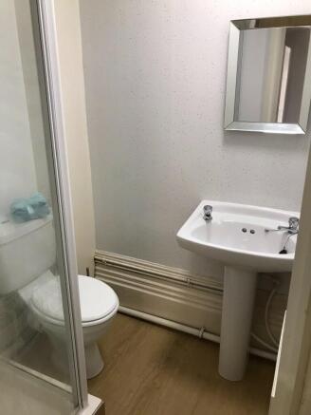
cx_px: 156
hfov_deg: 49.8
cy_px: 208
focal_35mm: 28
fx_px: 335
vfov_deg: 63.4
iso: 40
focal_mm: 3.99
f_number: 1.8
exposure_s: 1/33
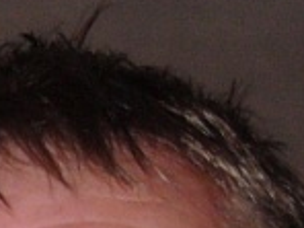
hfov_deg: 3.4
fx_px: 5050
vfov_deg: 2.6
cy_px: 643
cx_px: -335
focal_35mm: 575
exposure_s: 1/60
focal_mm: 13.8
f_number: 2.8
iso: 100
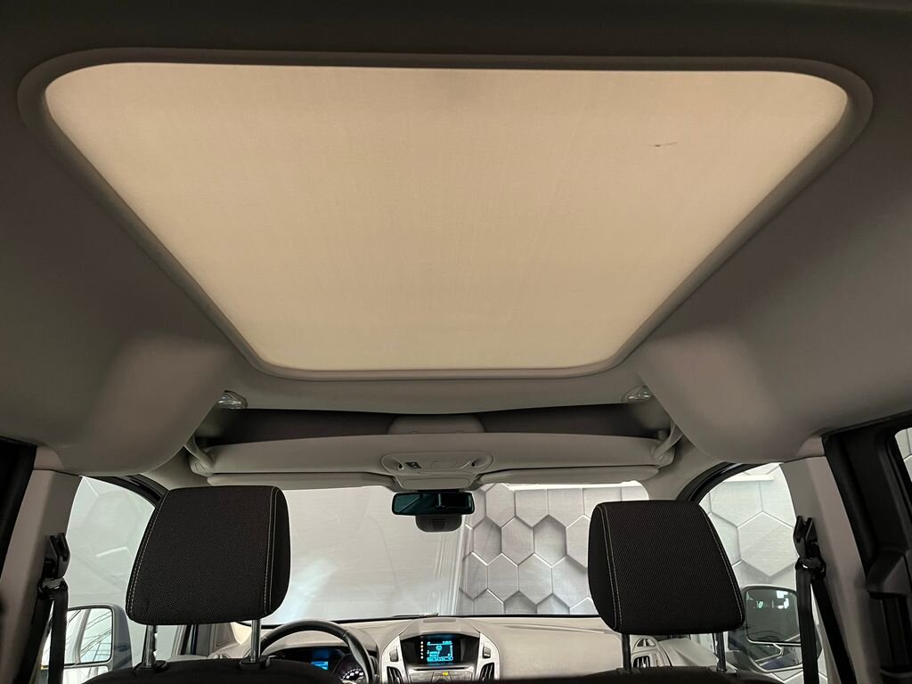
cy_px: 342
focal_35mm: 26
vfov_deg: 53.1
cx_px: 456
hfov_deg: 67.3
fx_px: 685
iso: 400
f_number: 1.6
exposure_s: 1/33
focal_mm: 5.1
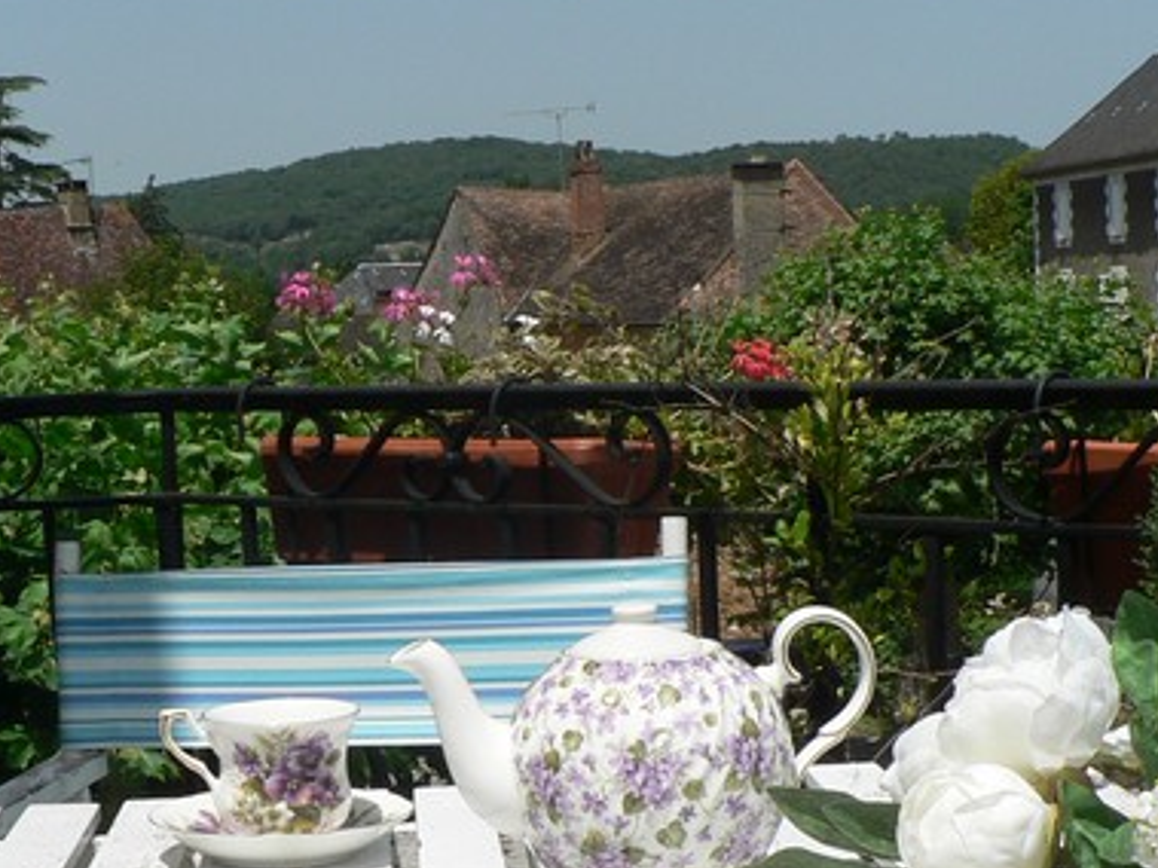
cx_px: 434
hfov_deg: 25.6
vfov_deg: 19.2
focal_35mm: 76
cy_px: 675
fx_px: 2542
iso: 80
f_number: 5.6
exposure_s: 1/400
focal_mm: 6
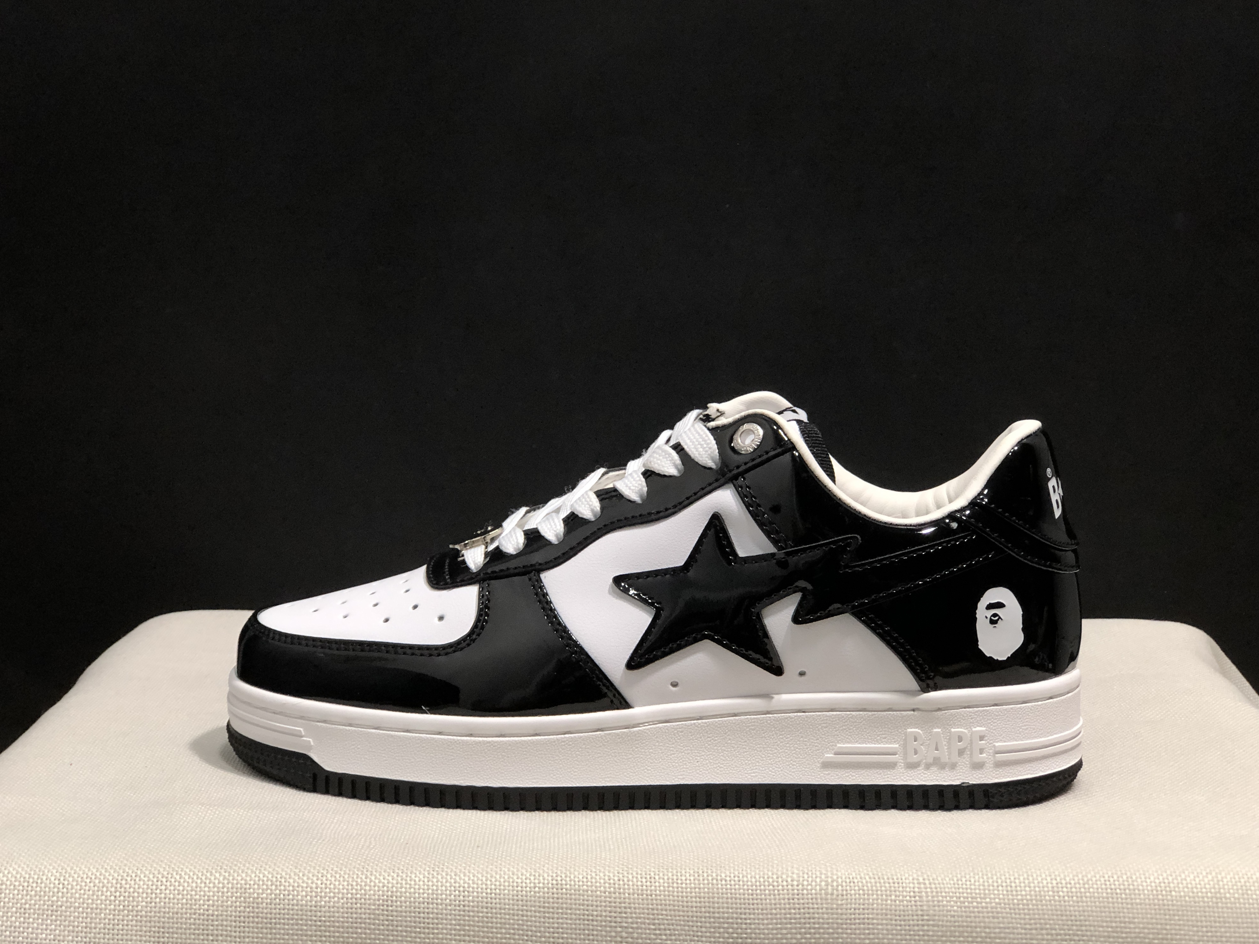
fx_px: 2110
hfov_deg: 33.2
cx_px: 637
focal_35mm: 58
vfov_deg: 25.2
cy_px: 479
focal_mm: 6.6
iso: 80
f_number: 2.8
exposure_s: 1/30
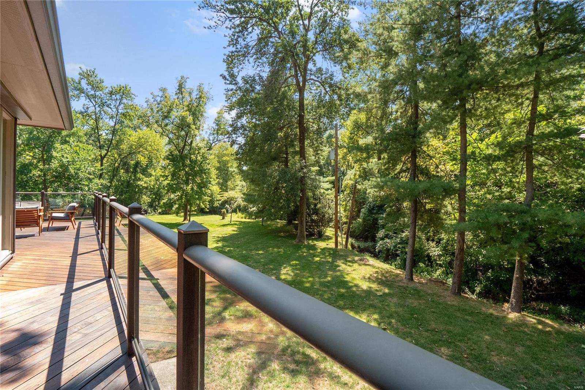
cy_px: 195
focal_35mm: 16
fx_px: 260
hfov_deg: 96.7
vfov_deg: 73.7
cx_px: 292
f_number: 6.3
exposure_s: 1/320
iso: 400
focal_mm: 8
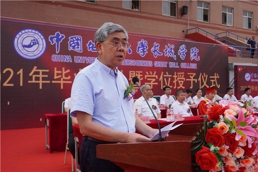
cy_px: 86
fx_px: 258
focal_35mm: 36
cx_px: 129
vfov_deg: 36.9
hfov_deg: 53.1
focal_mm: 24
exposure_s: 1/200
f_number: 4.5
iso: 160
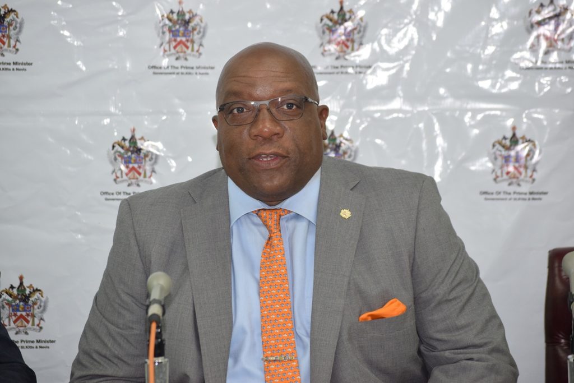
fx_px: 2392
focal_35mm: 150
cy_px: 192
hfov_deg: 13.7
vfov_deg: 9.2
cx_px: 287
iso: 800
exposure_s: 1/160
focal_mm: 100
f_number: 5.6
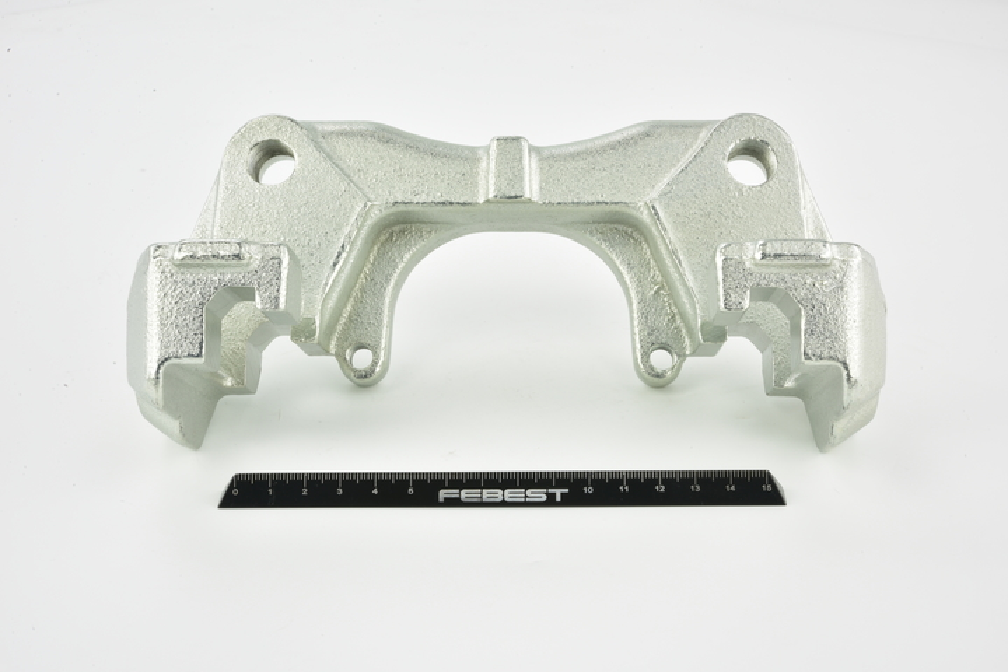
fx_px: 1680
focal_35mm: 60
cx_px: 504
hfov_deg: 33.4
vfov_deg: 22.6
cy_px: 336
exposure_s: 1/2.5
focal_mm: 60
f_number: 29
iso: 64
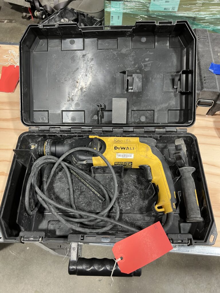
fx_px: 220
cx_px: 110
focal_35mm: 26
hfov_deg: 53.1
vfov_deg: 67.3
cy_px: 146
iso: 125
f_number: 1.5
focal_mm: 5.7
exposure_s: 1/60
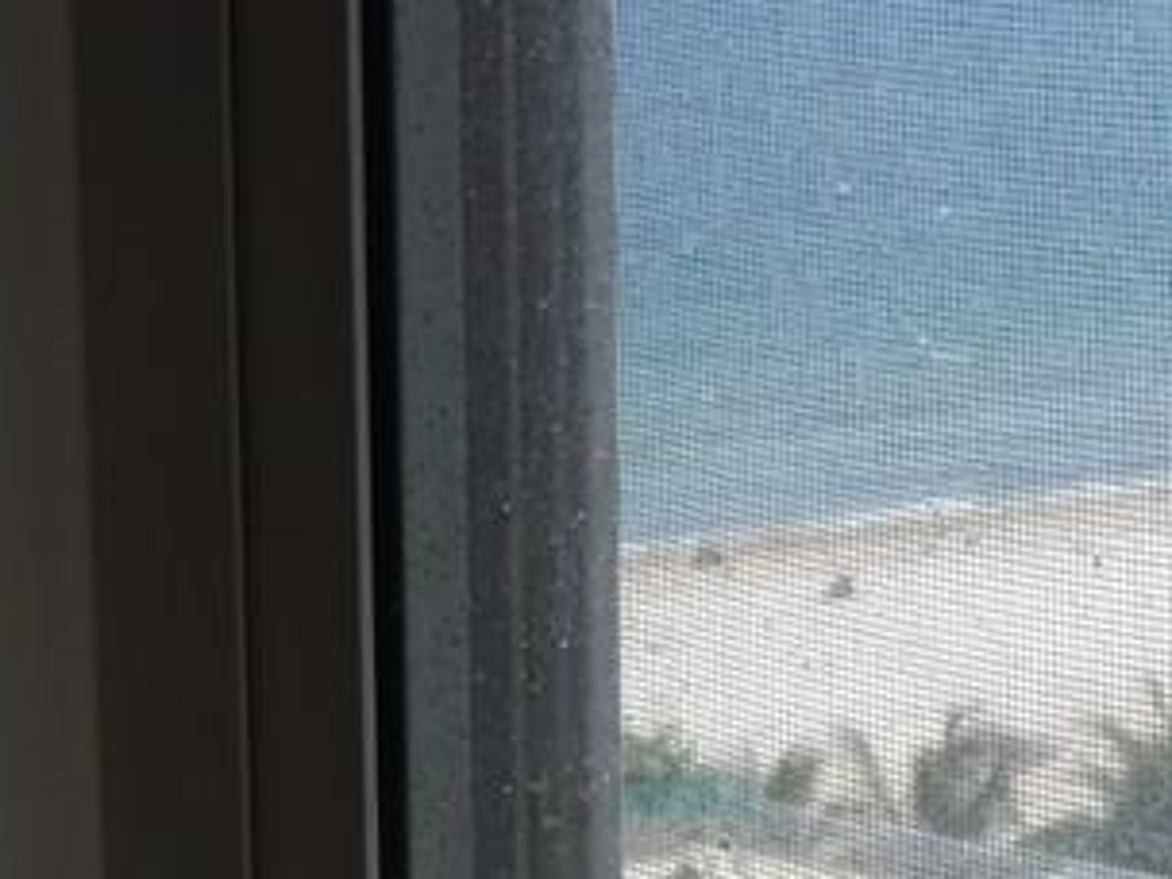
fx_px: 5586
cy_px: 956
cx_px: 455
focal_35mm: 165
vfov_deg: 8.9
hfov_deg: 12.0
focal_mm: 8.7
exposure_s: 1/200
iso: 100
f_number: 4.1
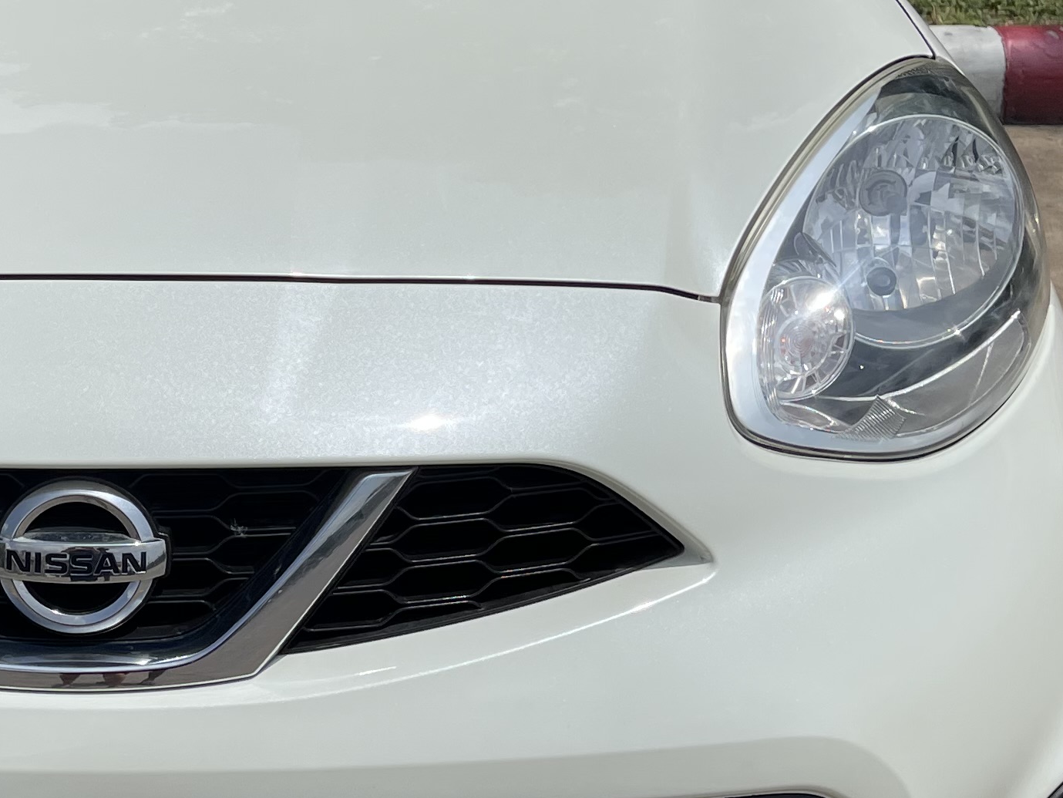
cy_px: 290
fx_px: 2334
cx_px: 69
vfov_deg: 19.4
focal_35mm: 76
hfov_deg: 24.8
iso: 32
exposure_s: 1/10989
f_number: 1.6
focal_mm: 5.1
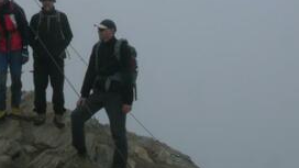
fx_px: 634
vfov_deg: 14.8
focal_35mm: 80
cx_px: 1
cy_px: -9
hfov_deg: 25.2
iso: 100
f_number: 11
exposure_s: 1/500
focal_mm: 8.6
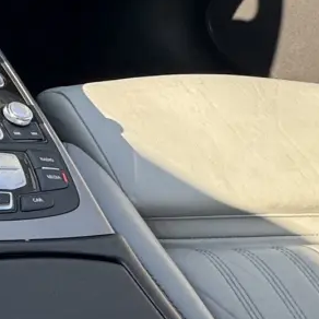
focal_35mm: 61
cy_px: -10
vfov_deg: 26.5
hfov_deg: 16.1
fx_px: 636
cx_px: -409
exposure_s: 1/99
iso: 80
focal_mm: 2.22
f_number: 2.2
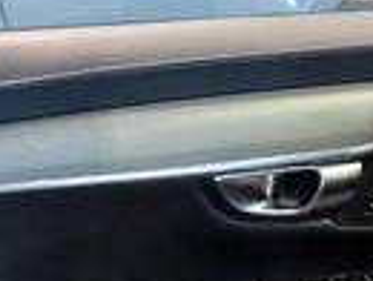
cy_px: 668
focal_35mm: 113
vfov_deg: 11.1
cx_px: 709
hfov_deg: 14.8
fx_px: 1220
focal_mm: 5.4
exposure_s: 1/100
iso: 400
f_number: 1.8
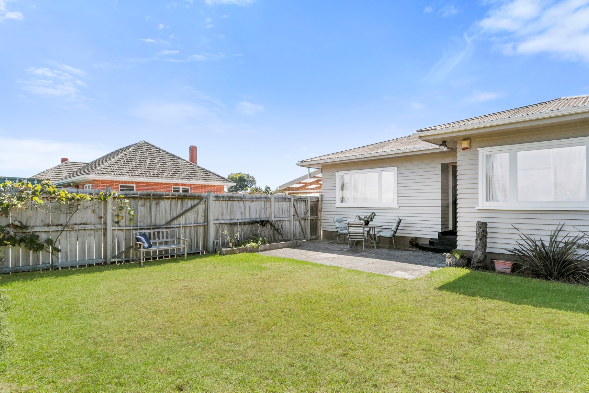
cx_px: 300
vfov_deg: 64.6
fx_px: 311
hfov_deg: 86.9
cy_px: 195
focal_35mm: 19
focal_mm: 12
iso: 250
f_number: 7.1
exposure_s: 1/500
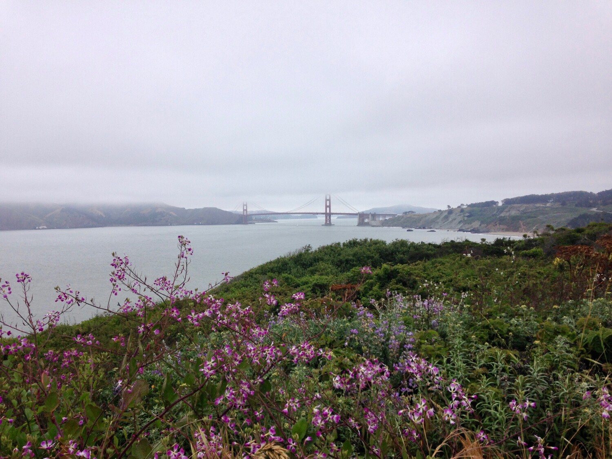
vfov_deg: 42.9
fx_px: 583
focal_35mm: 33
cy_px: 230
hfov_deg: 55.4
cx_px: 306
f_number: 2.4
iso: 50
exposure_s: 1/968
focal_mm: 4.12
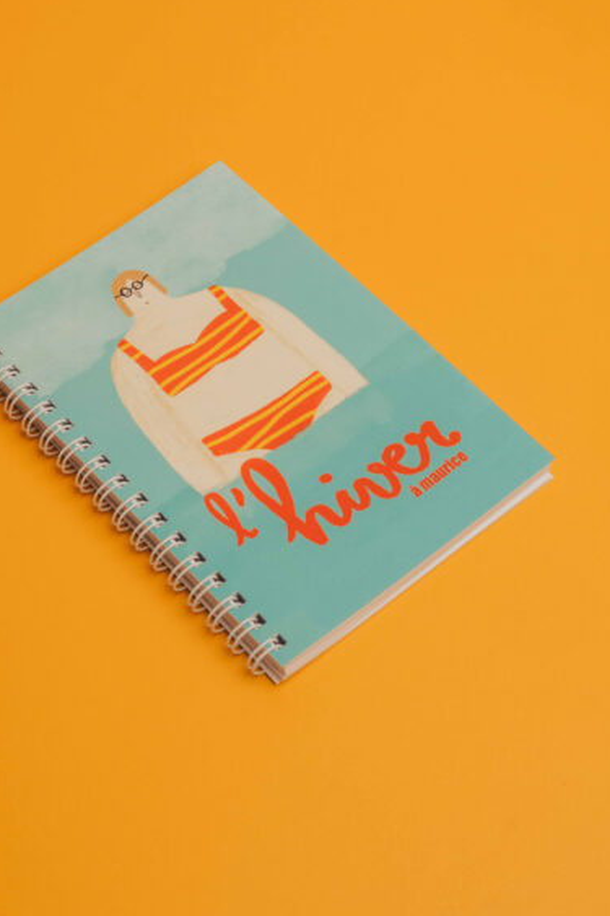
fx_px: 2314
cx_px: 185
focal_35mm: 91
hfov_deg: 15.0
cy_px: 317
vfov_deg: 22.3
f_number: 10
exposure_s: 1/200
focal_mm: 50
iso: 1250
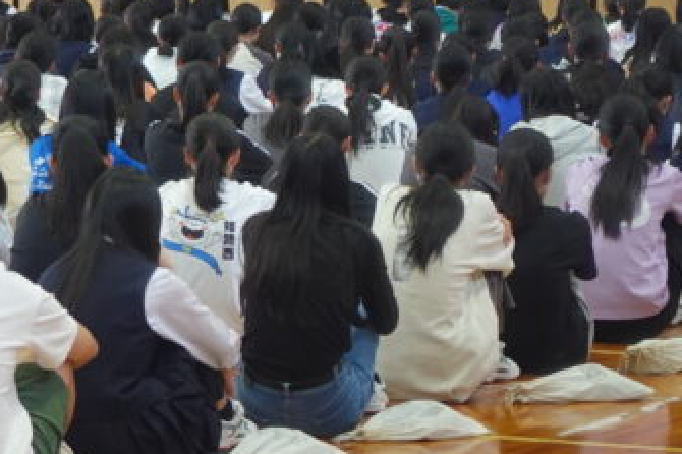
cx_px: -279
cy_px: -162
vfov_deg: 6.4
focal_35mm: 214
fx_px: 4052
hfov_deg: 9.4
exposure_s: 1/60
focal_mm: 25.7
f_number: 3.2
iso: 400
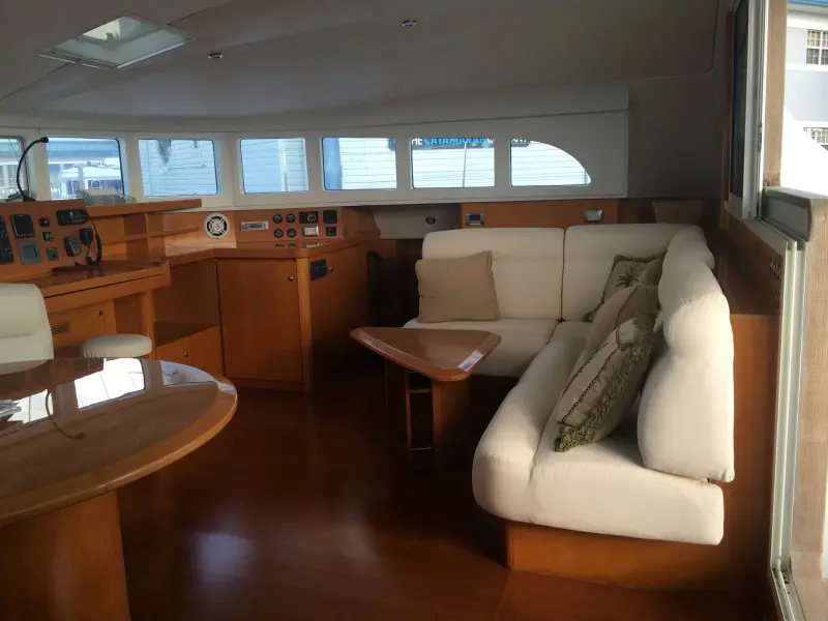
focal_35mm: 29
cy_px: 310
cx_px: 414
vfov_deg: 48.2
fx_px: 694
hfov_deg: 61.7
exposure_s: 1/120
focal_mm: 4.15
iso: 25
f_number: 2.2
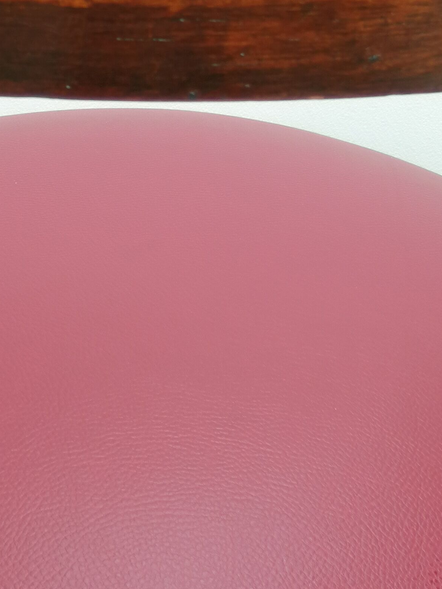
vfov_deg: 18.0
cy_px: -114
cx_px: 118
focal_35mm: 104
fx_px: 1770
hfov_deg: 14.2
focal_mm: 3.95
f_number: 1.8
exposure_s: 1/217
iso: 50
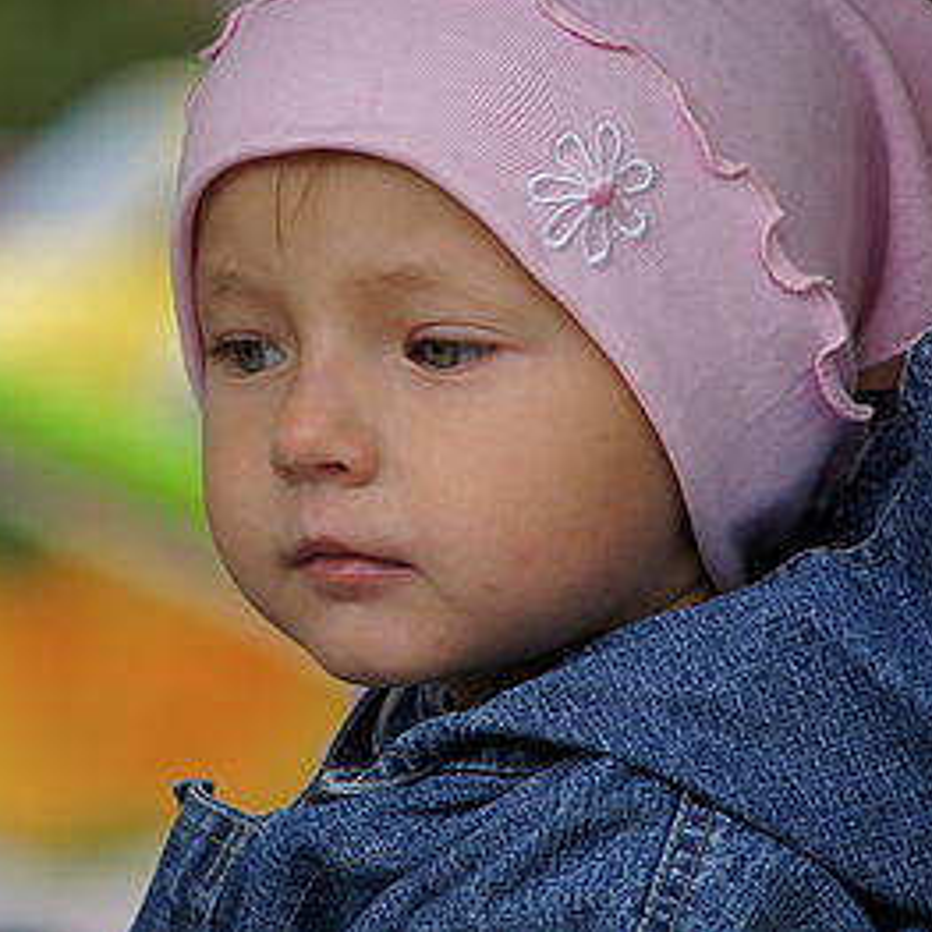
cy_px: 464
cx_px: 241
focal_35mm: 387
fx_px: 11788
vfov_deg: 4.5
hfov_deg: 4.5
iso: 200
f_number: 7.1
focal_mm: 200
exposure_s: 1/320
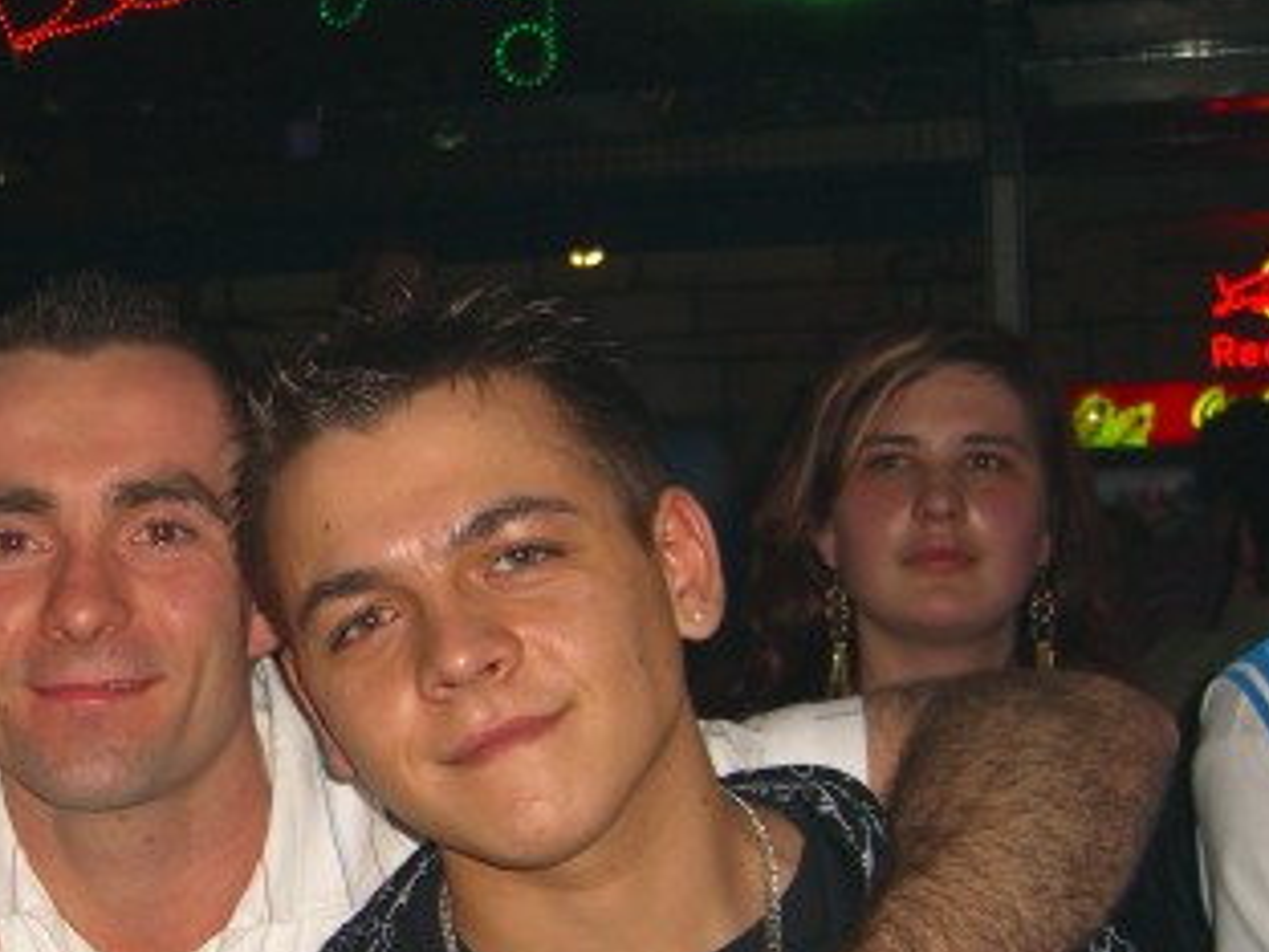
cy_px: 663
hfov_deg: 26.1
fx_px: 2676
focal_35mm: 73
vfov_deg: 20.1
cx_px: 236
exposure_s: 1/60
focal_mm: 7.9
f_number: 2.8
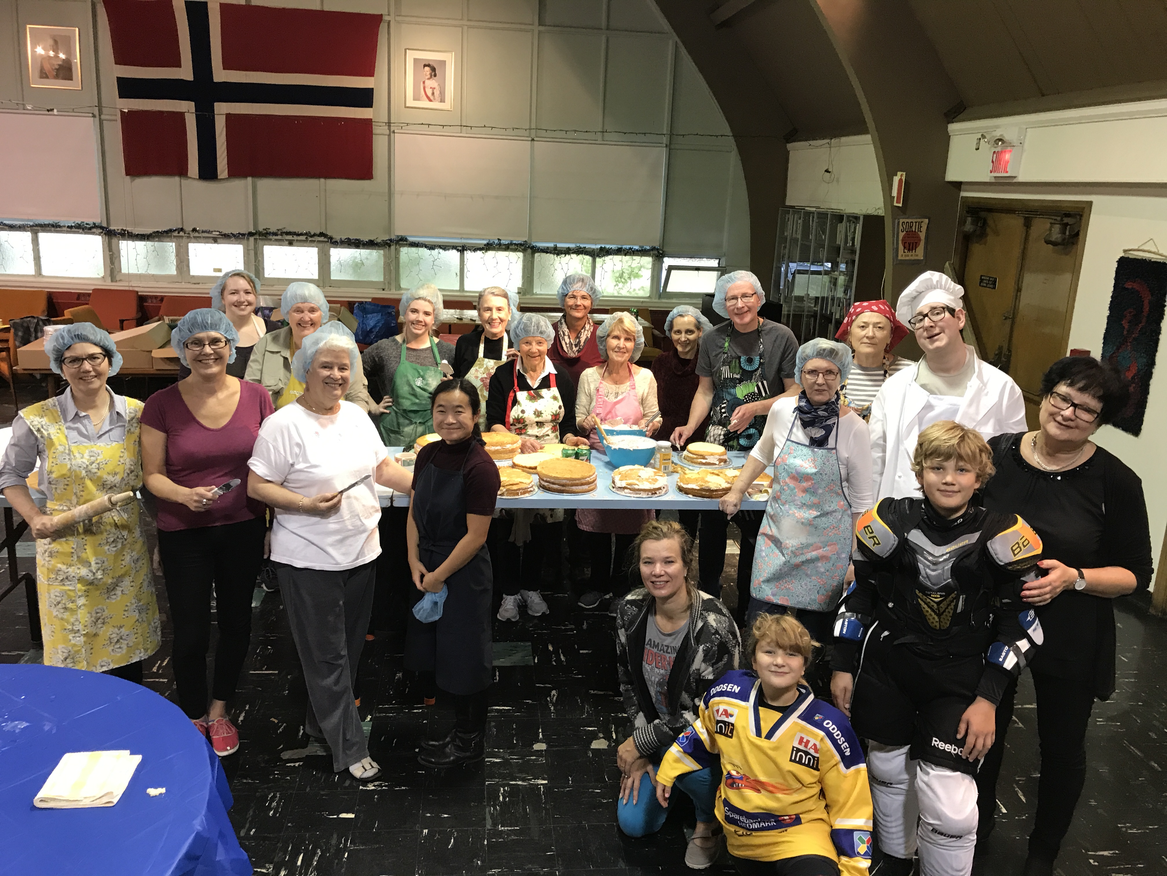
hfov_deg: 63.4
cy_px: 438
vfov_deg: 49.7
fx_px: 944
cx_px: 584
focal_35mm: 28
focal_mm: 3.99
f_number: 1.8
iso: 40
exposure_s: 1/15
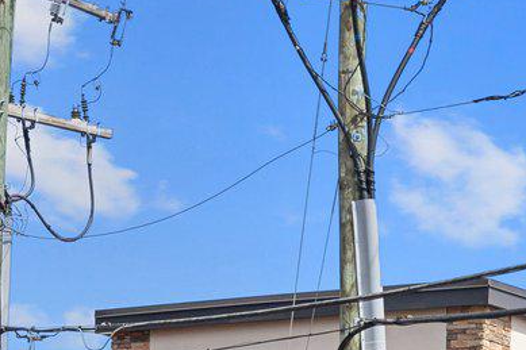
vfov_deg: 7.5
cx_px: 755
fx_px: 2614
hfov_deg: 11.1
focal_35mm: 179
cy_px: 563
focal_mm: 34
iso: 100
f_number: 10
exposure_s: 1/160
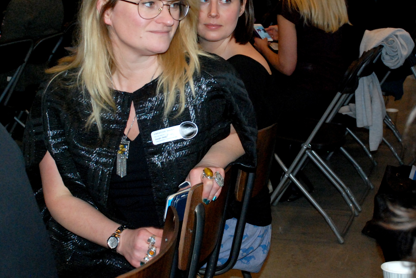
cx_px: 224
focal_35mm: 76
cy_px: 114
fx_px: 879
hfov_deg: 26.6
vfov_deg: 18.0
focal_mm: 32
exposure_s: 1/60
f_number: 5
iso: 1000
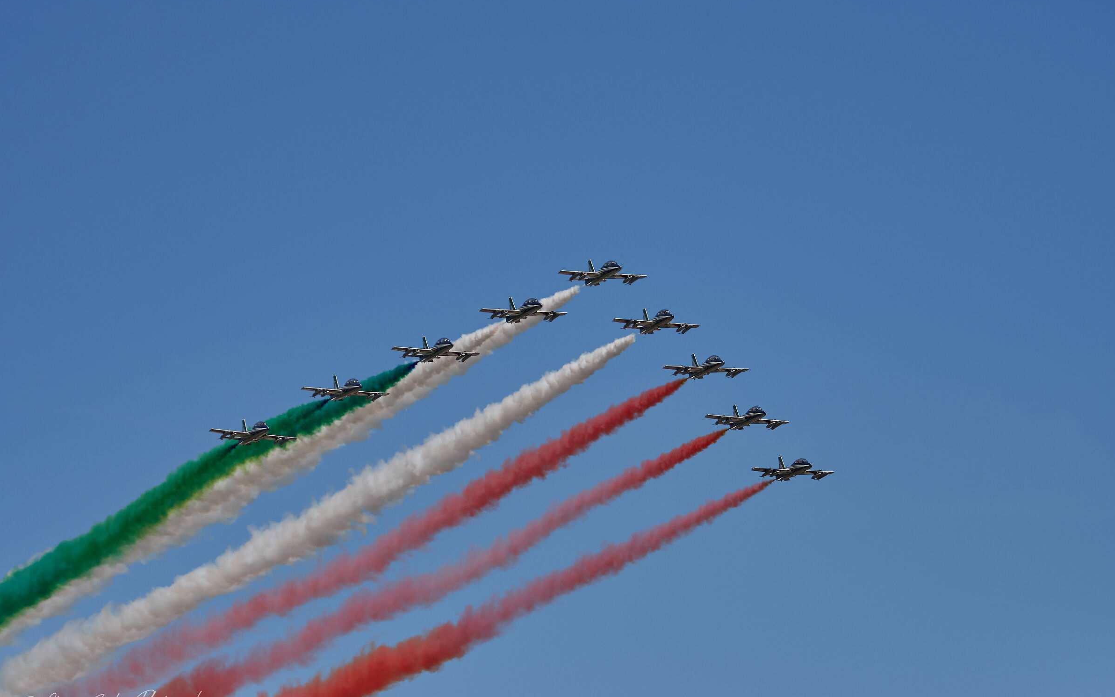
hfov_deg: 13.0
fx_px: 4908
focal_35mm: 162
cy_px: 360
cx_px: 560
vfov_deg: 8.1
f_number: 4
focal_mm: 105
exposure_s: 1/3200
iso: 100
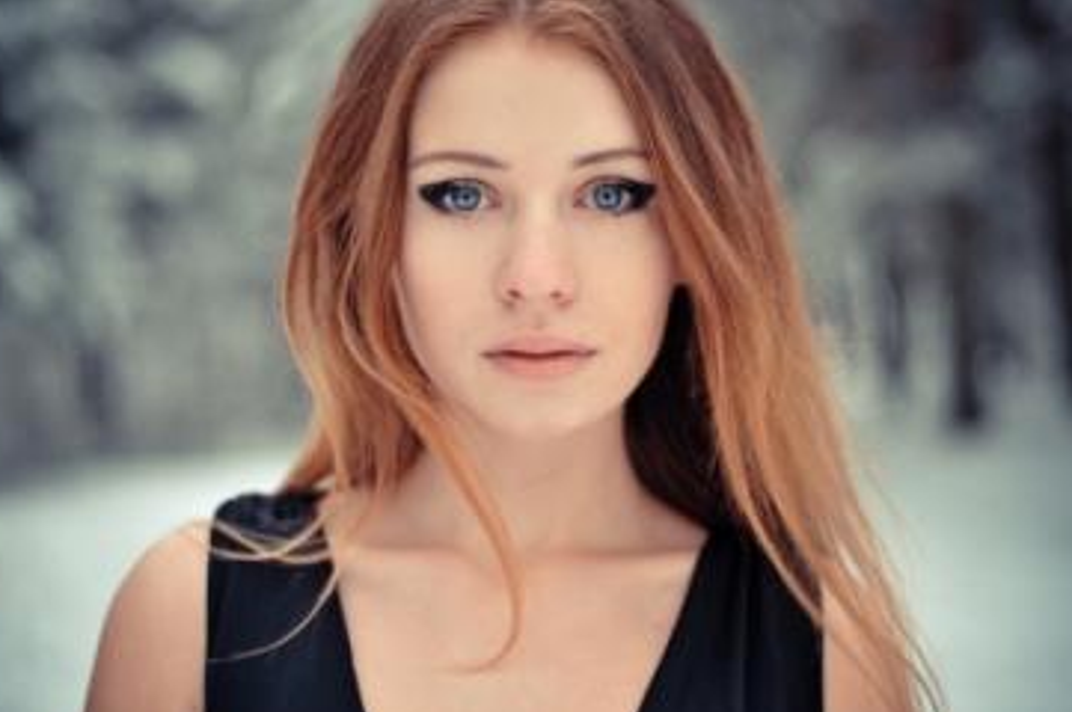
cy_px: 341
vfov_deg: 21.9
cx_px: 526
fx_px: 1845
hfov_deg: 32.4
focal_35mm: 62
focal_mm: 50
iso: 640
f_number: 2
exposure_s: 1/2000
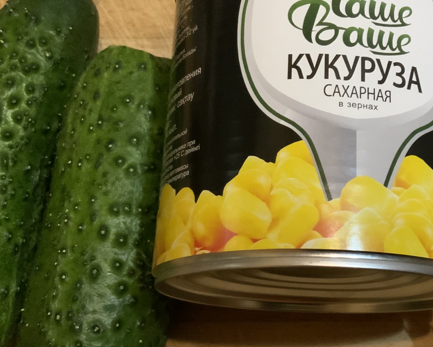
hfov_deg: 33.5
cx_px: 319
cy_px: 164
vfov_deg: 27.6
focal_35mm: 55
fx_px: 705
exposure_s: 1/25
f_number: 1.8
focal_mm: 3
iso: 400
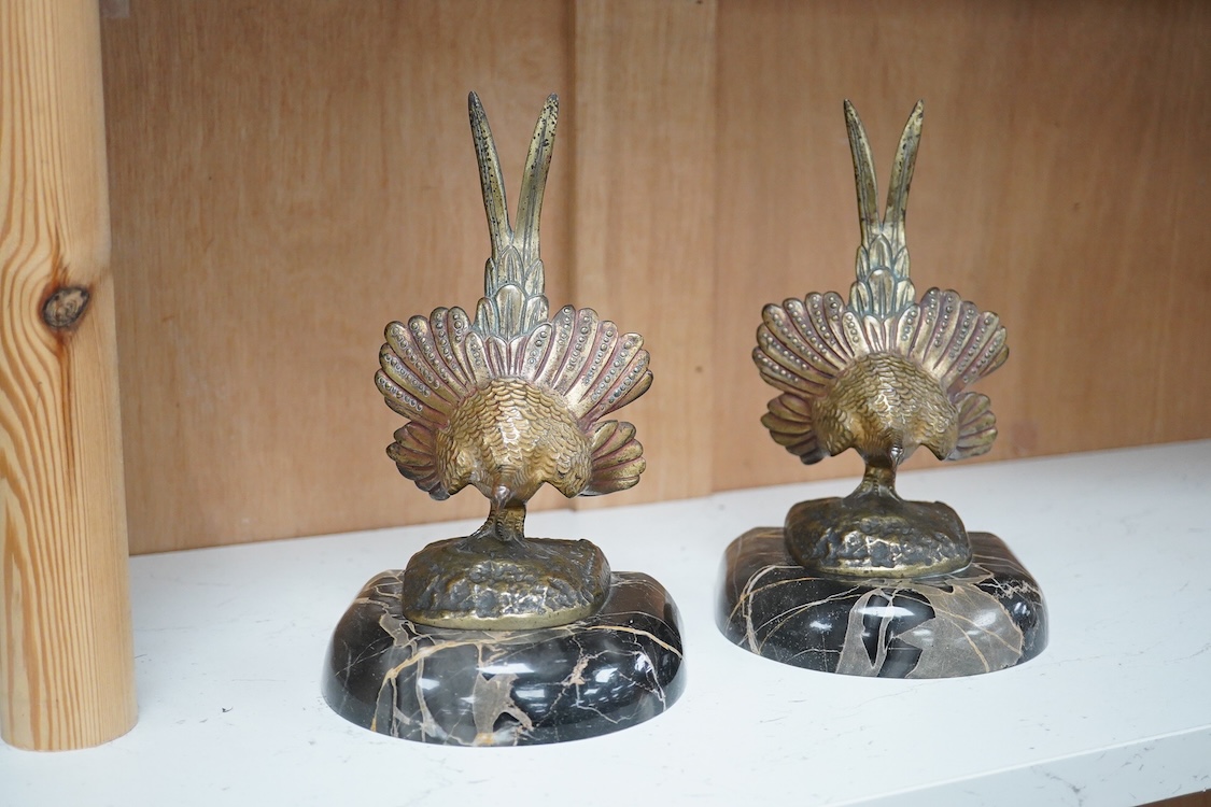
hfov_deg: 43.6
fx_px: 1514
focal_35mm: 45
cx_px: 606
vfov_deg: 29.9
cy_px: 404
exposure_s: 1/400
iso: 3200
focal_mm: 30
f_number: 4.5
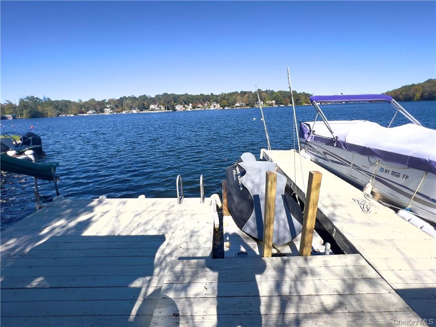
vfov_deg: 89.9
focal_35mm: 13
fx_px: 164
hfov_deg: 106.2
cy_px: 164
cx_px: 218
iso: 32
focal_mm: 1.57
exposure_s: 1/1357
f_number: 1.8
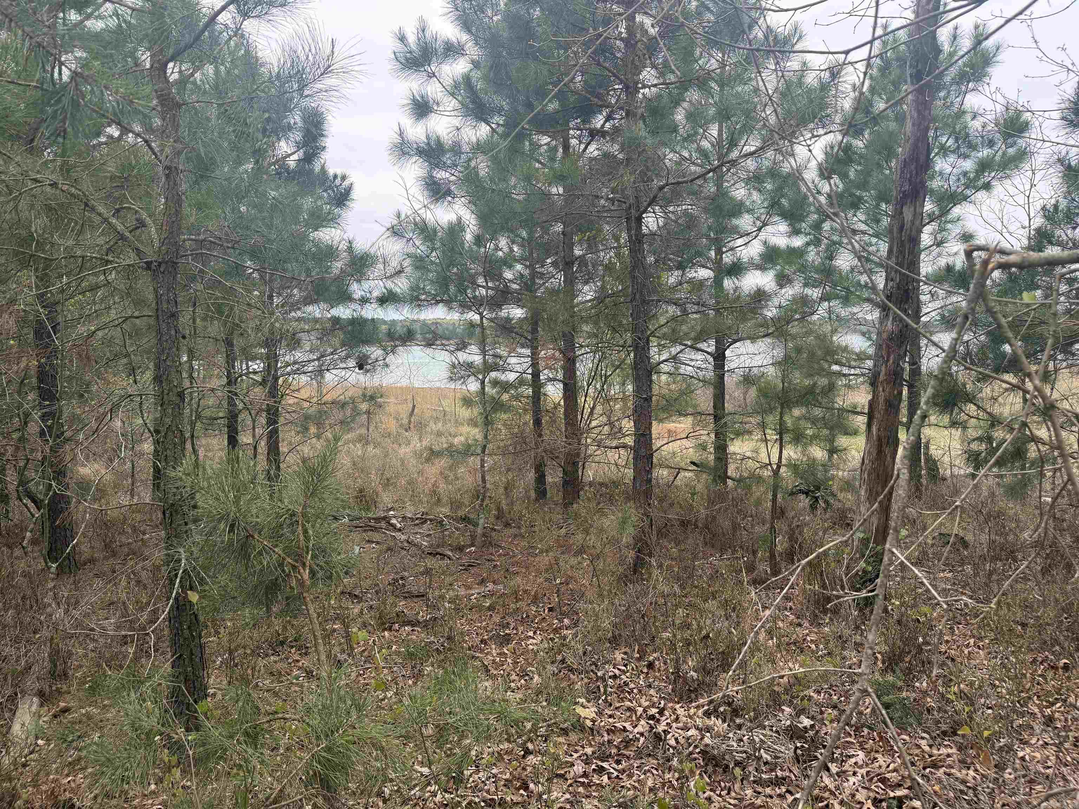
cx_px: 540
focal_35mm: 24
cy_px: 404
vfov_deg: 56.8
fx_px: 748
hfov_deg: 71.6
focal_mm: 6.76
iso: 100
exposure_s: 1/1361
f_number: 1.78
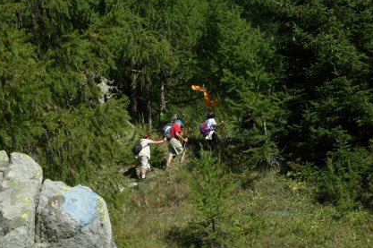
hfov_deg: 22.6
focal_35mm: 90
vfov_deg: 15.1
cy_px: 141
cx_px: 169
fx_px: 931
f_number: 13
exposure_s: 1/125
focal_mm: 50
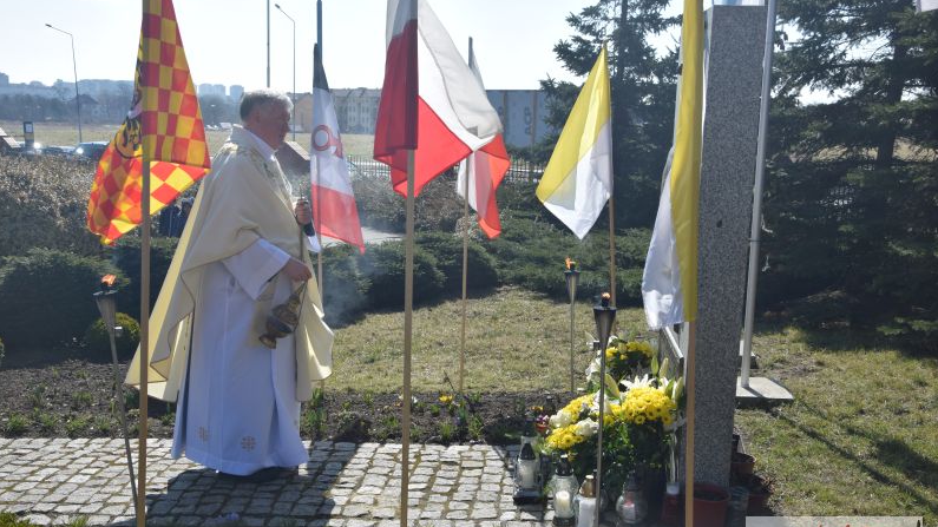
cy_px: 268
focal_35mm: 40
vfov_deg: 30.0
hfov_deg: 51.0
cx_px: 468
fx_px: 983
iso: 200
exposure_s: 1/400
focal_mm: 25
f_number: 10
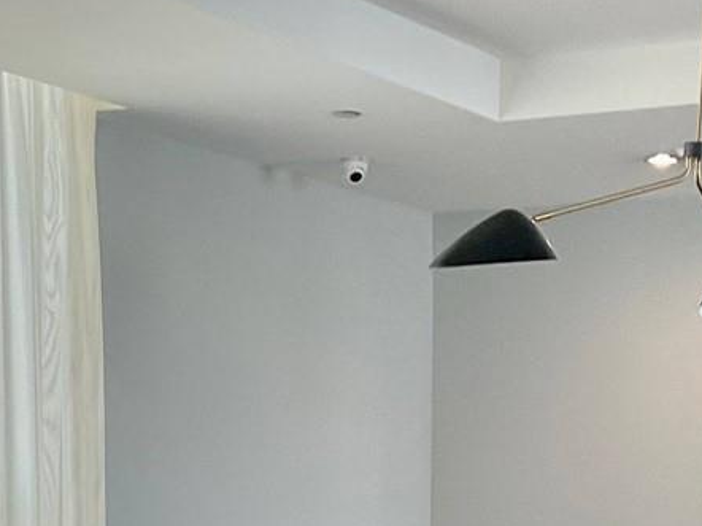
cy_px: 787
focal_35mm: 105
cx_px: 492
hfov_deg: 18.7
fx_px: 2128
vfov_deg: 13.3
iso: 64
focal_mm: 3
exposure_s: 1/60
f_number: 1.8
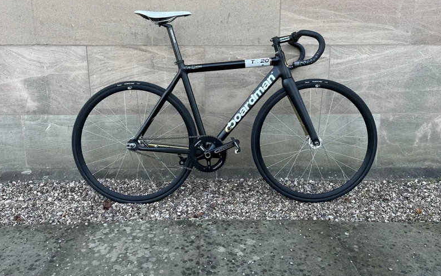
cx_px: 222
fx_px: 337
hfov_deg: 66.5
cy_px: 115
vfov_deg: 44.4
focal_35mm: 28
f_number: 1.6
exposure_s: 1/122
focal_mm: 5.1
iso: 100
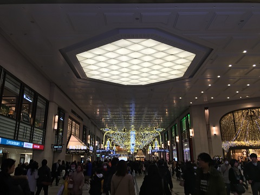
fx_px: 218
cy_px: 98
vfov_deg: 48.2
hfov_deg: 61.7
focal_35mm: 29
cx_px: 130
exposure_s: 1/60
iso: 32
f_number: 2.2
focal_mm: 4.15
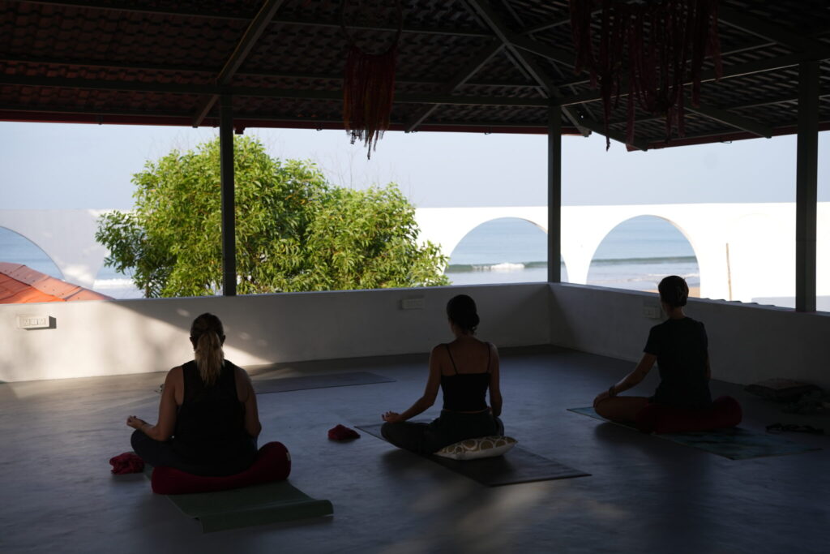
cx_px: 415
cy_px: 277
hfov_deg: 39.6
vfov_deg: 27.0
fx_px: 1153
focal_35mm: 50
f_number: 4
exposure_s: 1/800
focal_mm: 50
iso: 200
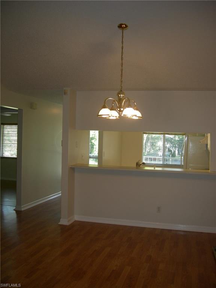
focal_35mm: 36
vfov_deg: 51.4
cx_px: 108
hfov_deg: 39.7
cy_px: 144
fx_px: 300
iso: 64
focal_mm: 7.5
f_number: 2.7
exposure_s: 1/30
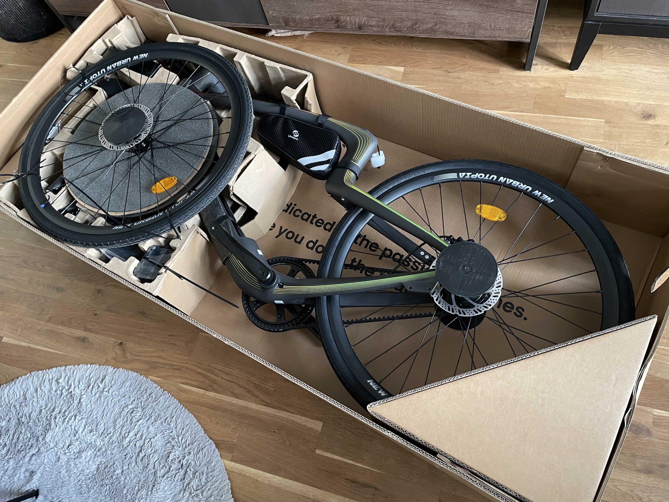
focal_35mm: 26
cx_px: 334
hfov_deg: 67.3
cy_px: 251
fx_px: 502
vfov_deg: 53.1
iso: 640
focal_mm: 4.2
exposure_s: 1/30
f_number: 1.6
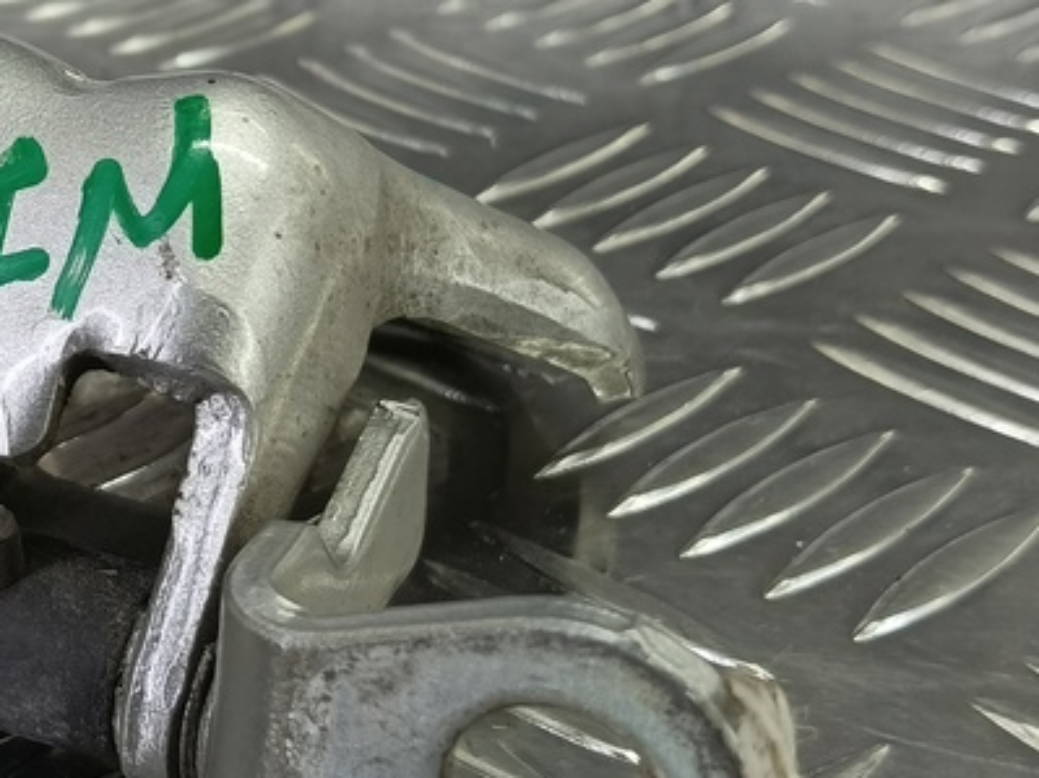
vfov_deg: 24.8
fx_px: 1770
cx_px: 65
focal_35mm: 59
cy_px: 455
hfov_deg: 30.9
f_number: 1.6
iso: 102
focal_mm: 4.11
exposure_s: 1/50
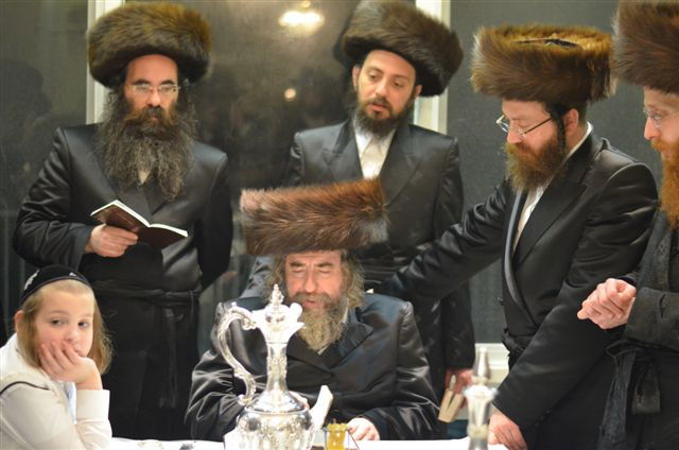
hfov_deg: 27.0
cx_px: 340
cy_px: 225
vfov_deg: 18.1
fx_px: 1412
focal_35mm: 75
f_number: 1.8
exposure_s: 1/200
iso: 3200
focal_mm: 50
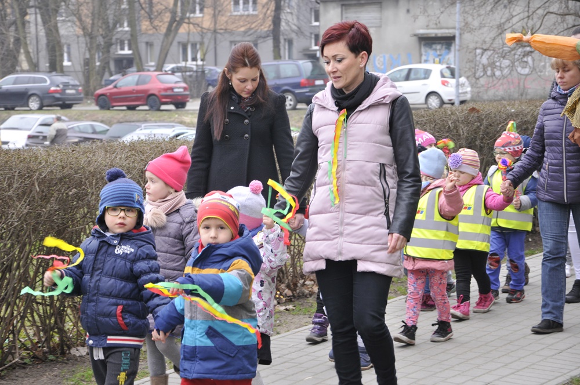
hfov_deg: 20.6
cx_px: 290
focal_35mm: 99
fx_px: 1593
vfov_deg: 13.8
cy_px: 192
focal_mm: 66
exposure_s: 1/100
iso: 400
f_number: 5.3
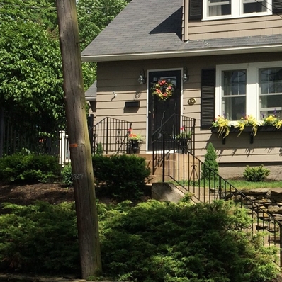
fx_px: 608
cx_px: 305
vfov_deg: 26.1
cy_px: 164
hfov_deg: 24.5
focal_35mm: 66
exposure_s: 1/1866
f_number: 2.2
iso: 32
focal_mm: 4.15
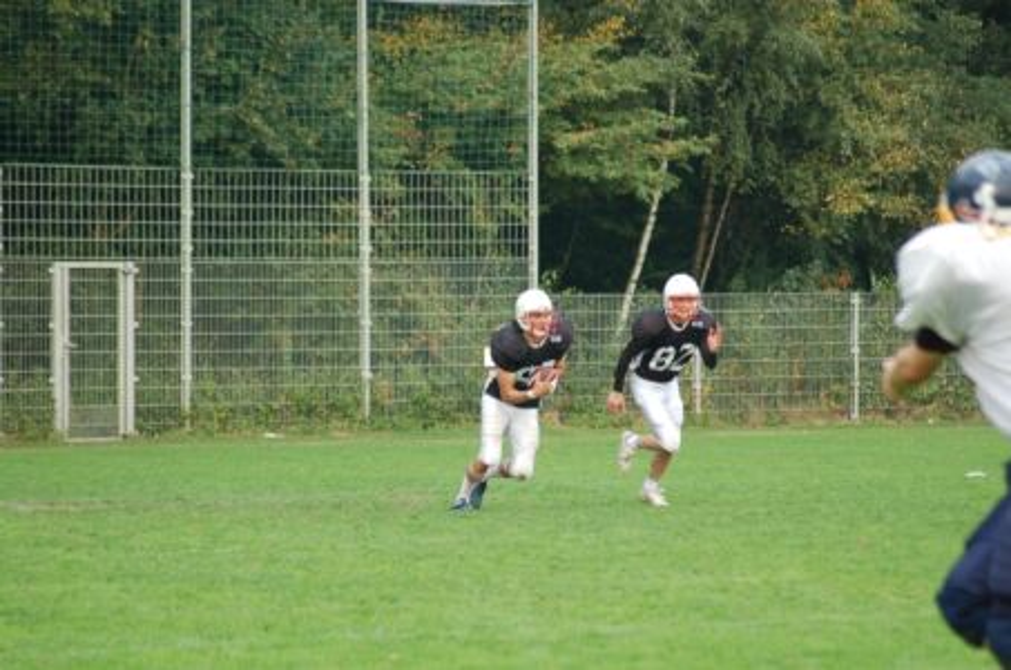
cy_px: 335
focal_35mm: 225
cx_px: 506
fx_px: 6305
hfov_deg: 9.2
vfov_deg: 6.1
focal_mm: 150
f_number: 4.5
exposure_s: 1/500
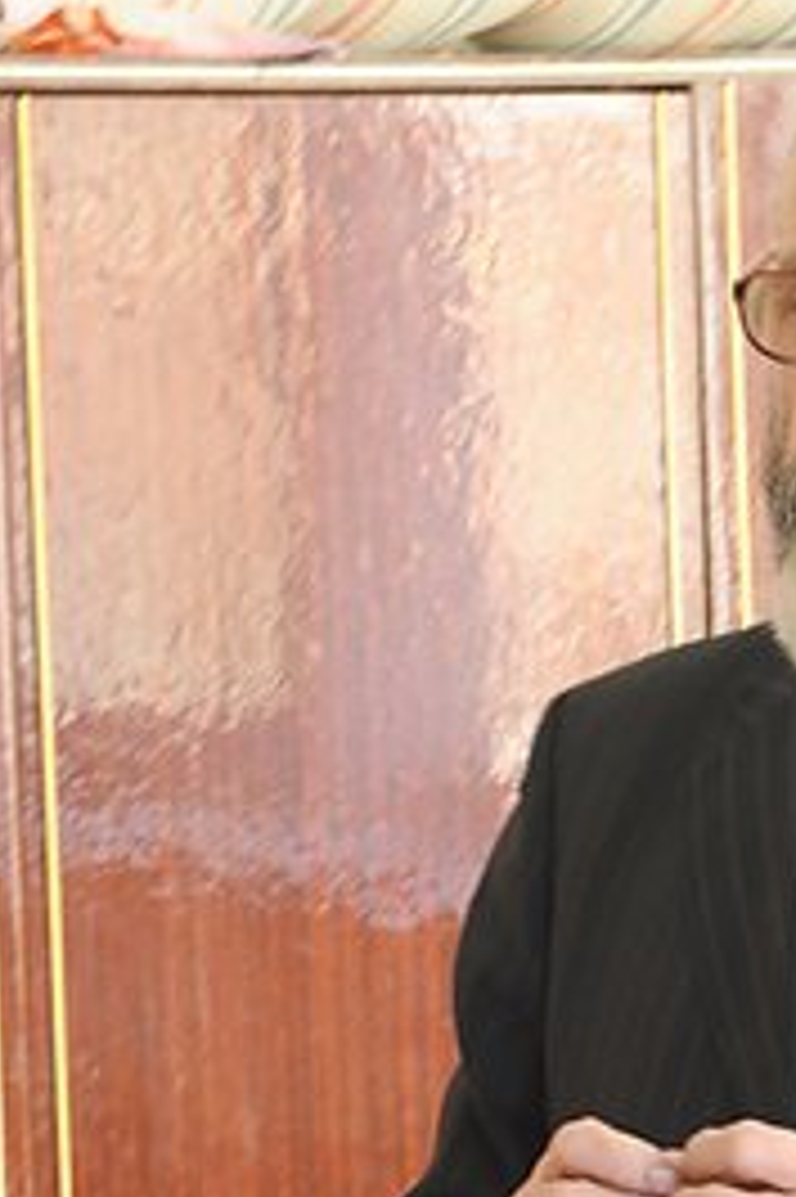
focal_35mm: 303
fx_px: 10062
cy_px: 1310
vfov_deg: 6.8
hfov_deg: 4.5
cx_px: 958
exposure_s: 1/10
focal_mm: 70
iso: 500
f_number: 8
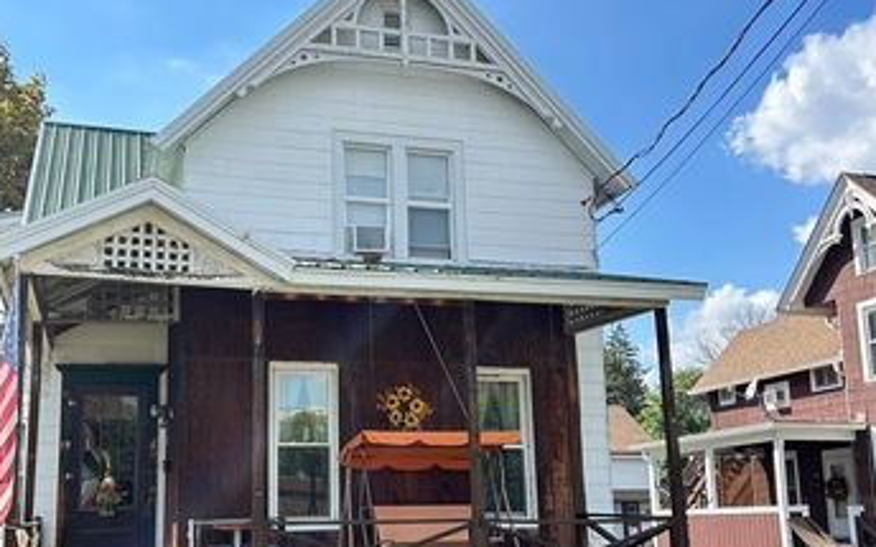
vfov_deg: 31.8
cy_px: 350
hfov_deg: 48.9
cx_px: 341
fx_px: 955
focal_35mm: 40
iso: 50
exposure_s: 1/1511
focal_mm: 5.7
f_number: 1.5
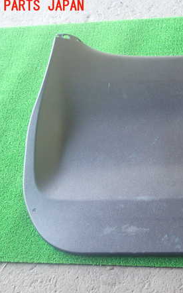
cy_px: 147
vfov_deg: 34.6
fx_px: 471
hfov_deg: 21.5
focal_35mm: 59
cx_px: 162
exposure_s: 1/40
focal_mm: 7.31
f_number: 2.8
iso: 800
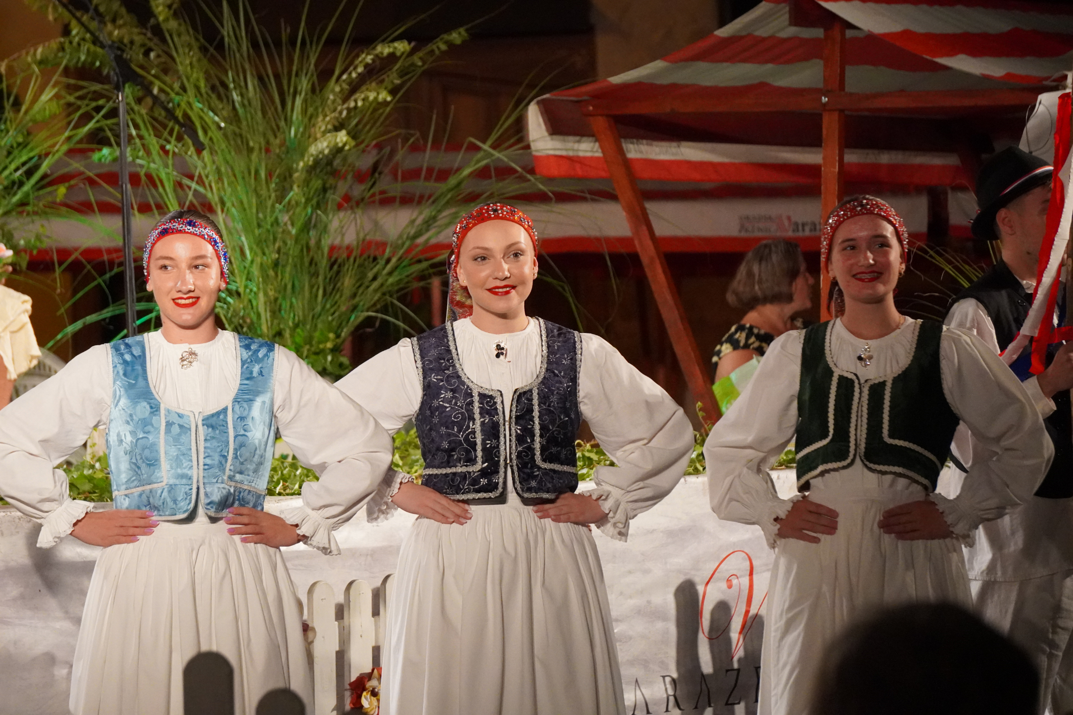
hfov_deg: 10.4
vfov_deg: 6.9
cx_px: 536
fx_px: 5901
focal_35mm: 198
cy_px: 358
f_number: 5.6
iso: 6400
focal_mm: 132
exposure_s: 1/200
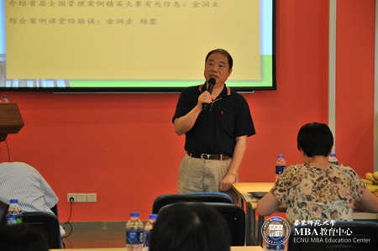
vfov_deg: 13.0
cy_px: 126
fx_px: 1101
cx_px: 189
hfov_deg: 19.5
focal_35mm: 105
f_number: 4.5
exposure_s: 1/30
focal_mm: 70
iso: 400
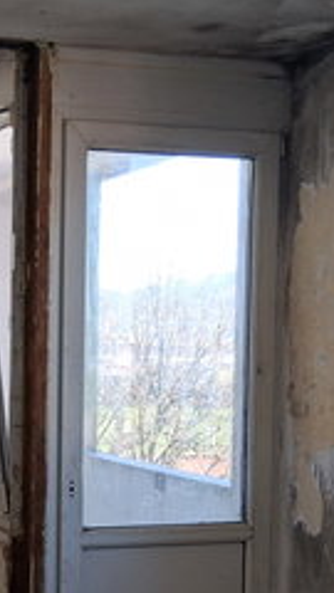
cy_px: 413
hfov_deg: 15.9
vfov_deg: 28.3
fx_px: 1165
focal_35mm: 74
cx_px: -16
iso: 40
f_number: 1.8
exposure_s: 1/100
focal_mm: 3.98
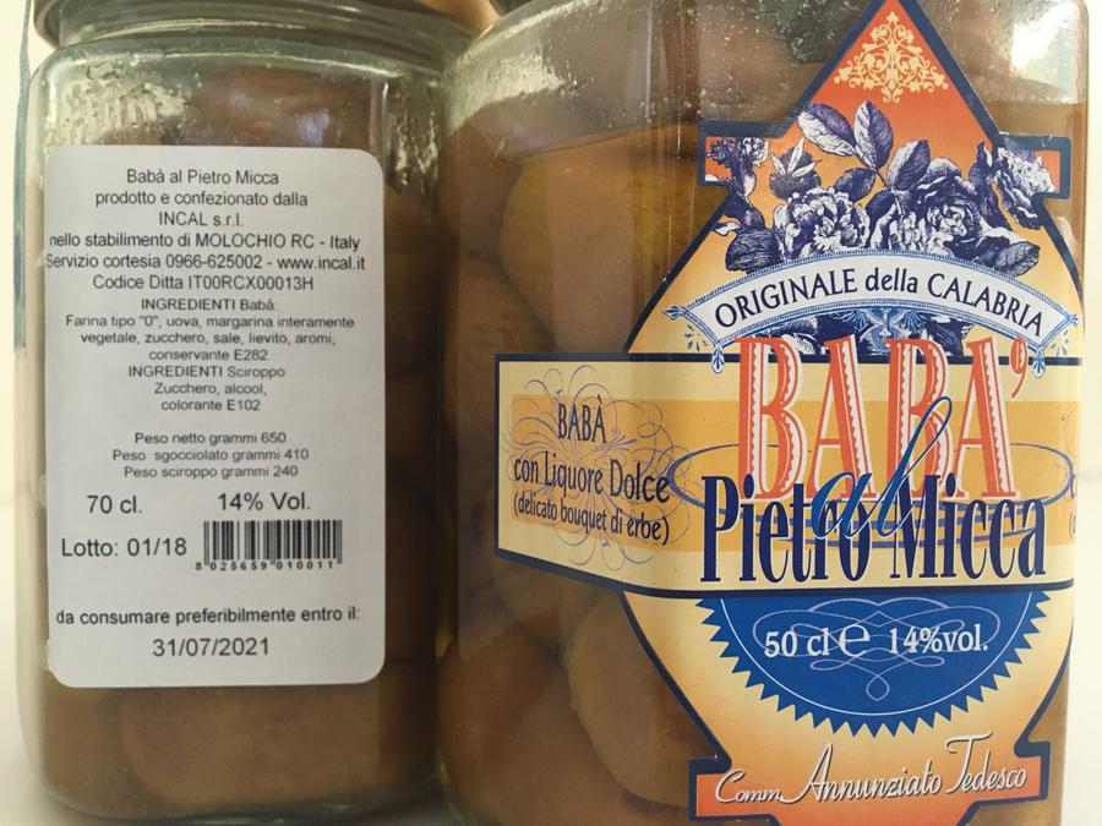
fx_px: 923
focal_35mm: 29
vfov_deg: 48.2
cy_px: 413
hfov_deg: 61.7
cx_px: 551
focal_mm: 4.15
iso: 200
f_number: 2.2
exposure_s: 1/20
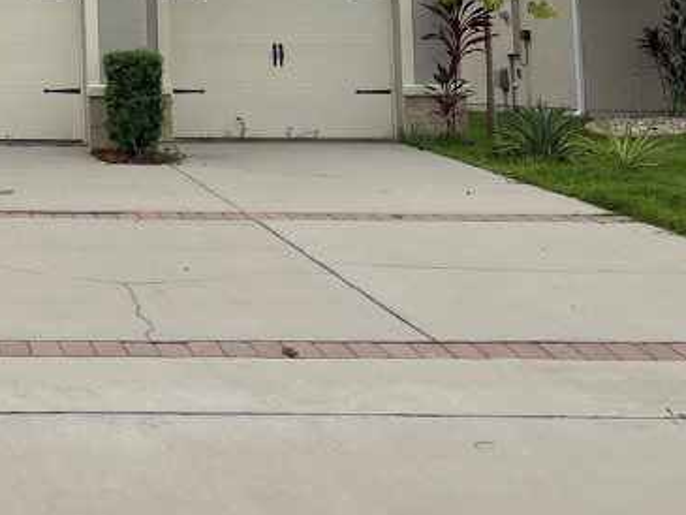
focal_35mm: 73
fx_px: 1447
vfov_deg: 19.1
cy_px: -101
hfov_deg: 23.6
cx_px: -199
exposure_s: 1/3165
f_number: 1.5
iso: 50
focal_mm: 5.7
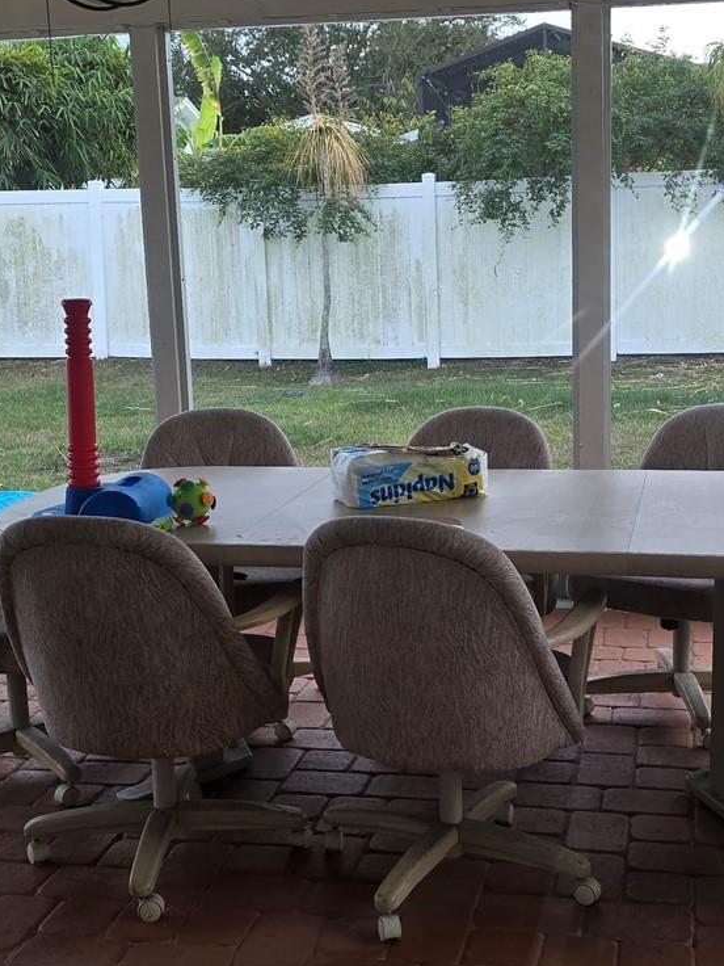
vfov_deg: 38.1
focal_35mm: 50
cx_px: 412
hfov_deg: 29.1
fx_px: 1394
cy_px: 423
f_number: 1.7
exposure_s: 1/60
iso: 12
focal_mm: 6.3
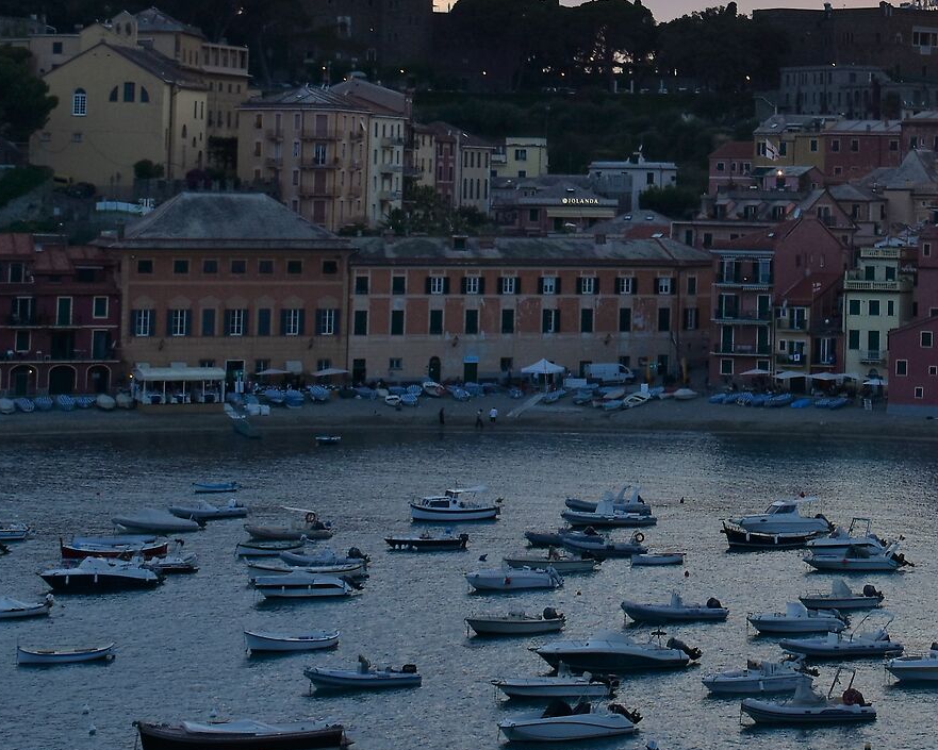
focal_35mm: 115
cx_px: 973
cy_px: 16
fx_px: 3193
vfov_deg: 13.2
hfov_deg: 16.3
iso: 200
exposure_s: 1/250
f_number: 6.3
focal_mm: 30
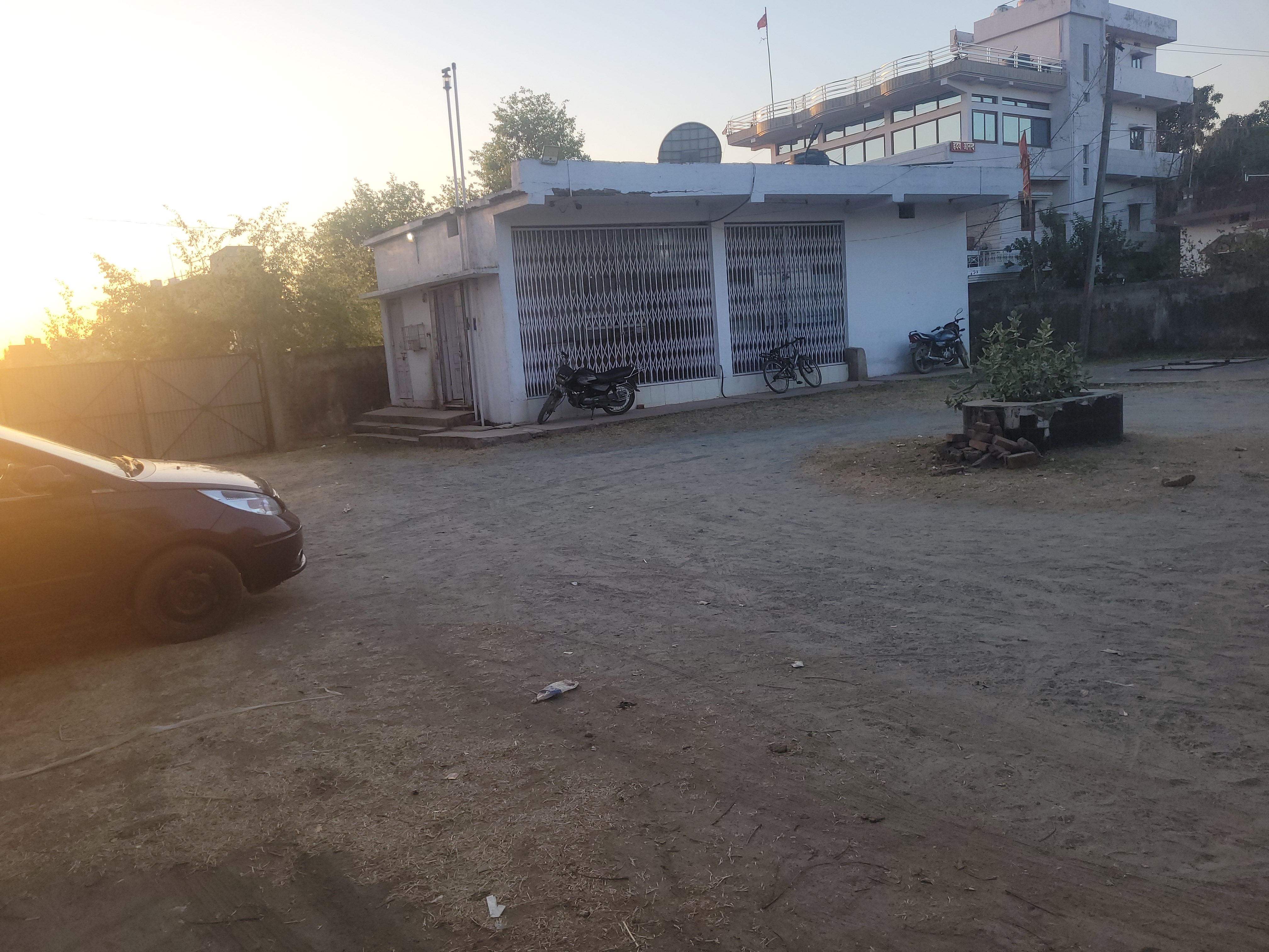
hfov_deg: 67.3
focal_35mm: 26
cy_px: 476
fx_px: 953
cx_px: 634
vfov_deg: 53.1
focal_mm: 5.4
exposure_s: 1/343
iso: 40
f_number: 1.8
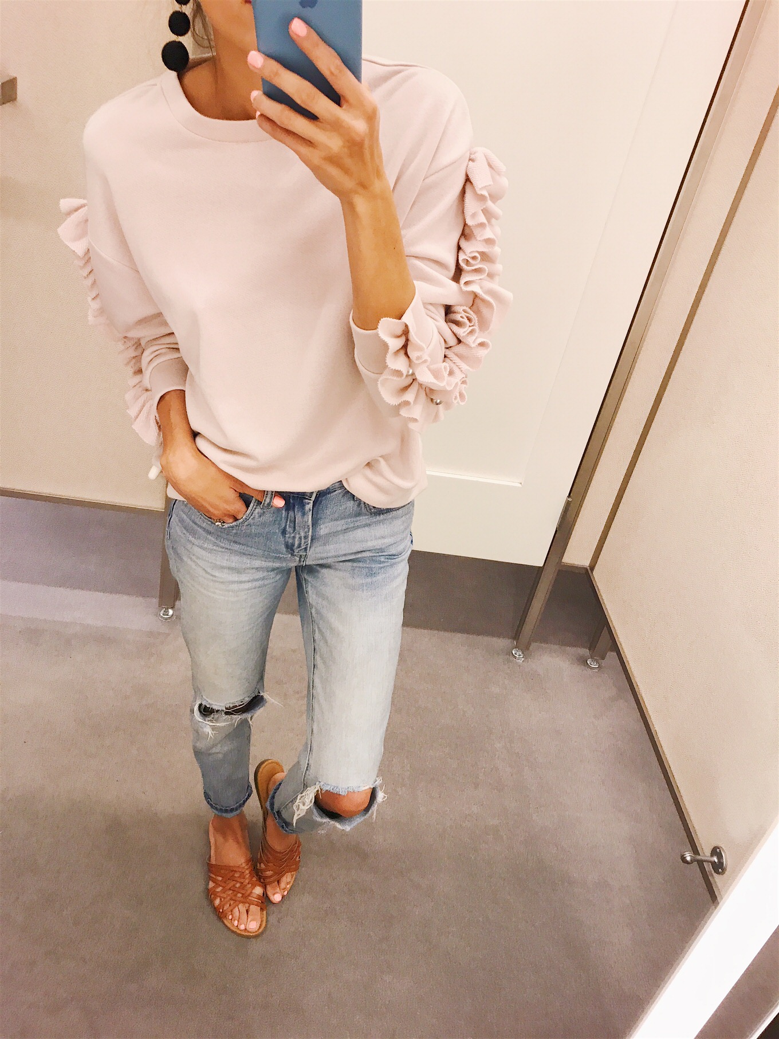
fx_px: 840
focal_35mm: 28
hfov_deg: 49.8
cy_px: 520
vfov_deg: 63.4
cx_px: 390
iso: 25
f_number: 1.8
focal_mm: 3.99
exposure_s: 1/30
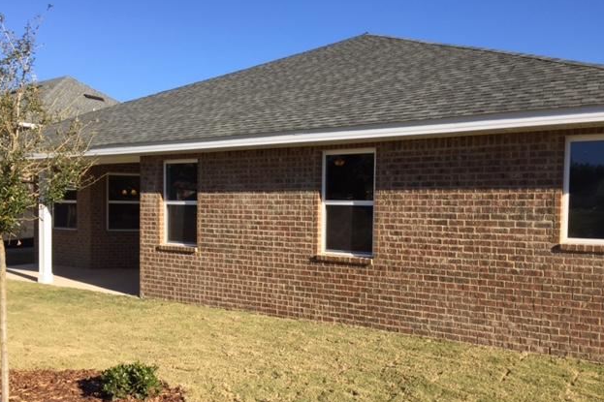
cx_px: 302
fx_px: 520
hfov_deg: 60.3
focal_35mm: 31
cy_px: 229
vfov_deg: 42.2
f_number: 2.2
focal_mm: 4.15
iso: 32
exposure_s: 1/1464
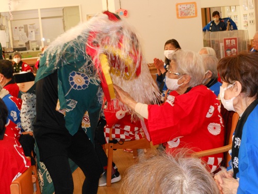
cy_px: 97
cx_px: 129
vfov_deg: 23.3
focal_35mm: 63
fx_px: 470
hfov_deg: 30.7
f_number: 5
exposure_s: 1/60
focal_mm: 11.2
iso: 400
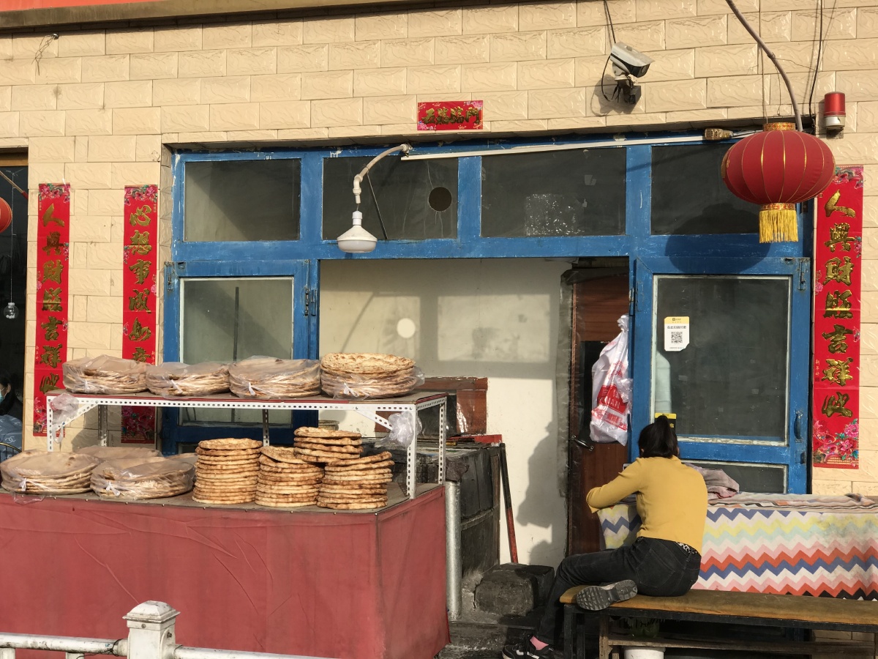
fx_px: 1446
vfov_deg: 25.7
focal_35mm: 57
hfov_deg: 33.8
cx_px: 439
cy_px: 330
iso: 20
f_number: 2.8
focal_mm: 6.6
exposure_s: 1/833
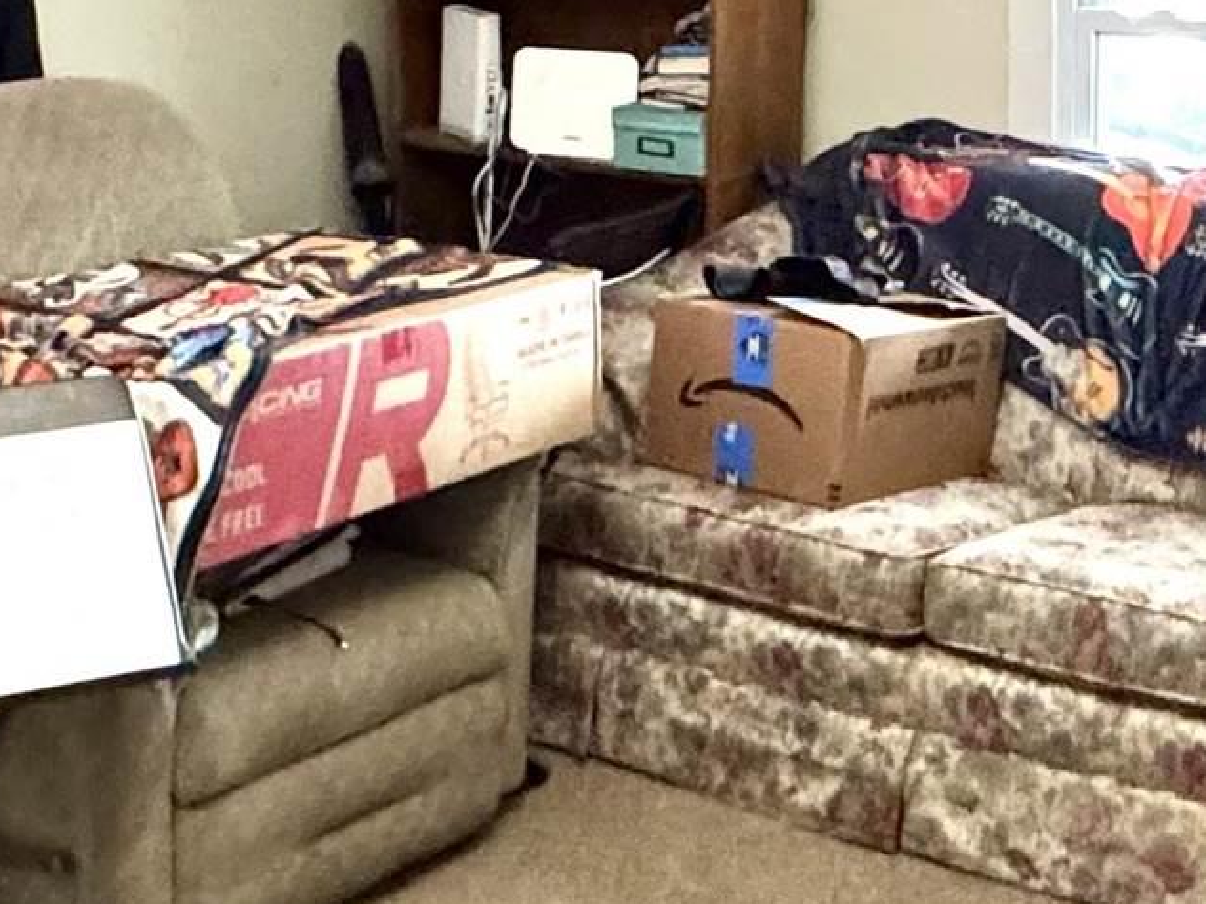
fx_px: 2369
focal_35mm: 68
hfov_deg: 28.5
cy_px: 166
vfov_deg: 21.3
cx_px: 742
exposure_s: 1/60
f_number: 2.2
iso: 1000
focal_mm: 2.22
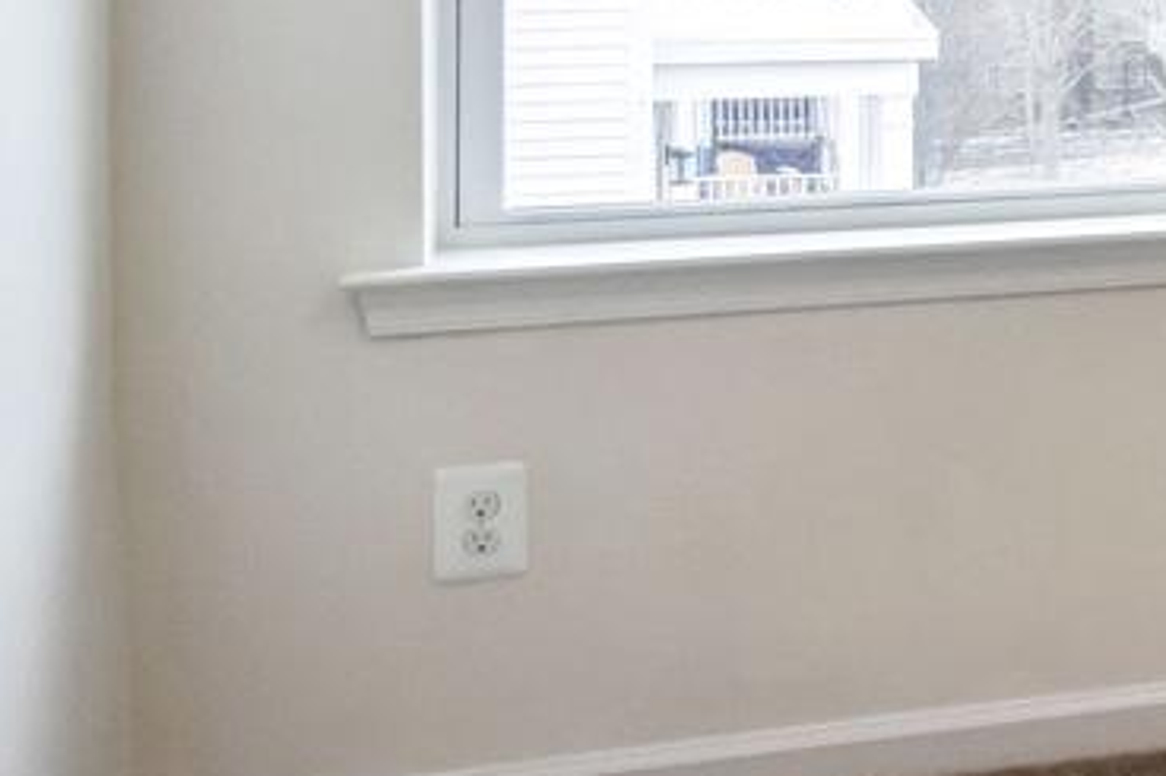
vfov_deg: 14.7
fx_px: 2881
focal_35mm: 89
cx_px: 2424
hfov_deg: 16.5
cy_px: -233
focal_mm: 16
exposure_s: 1/100
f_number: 8
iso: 400
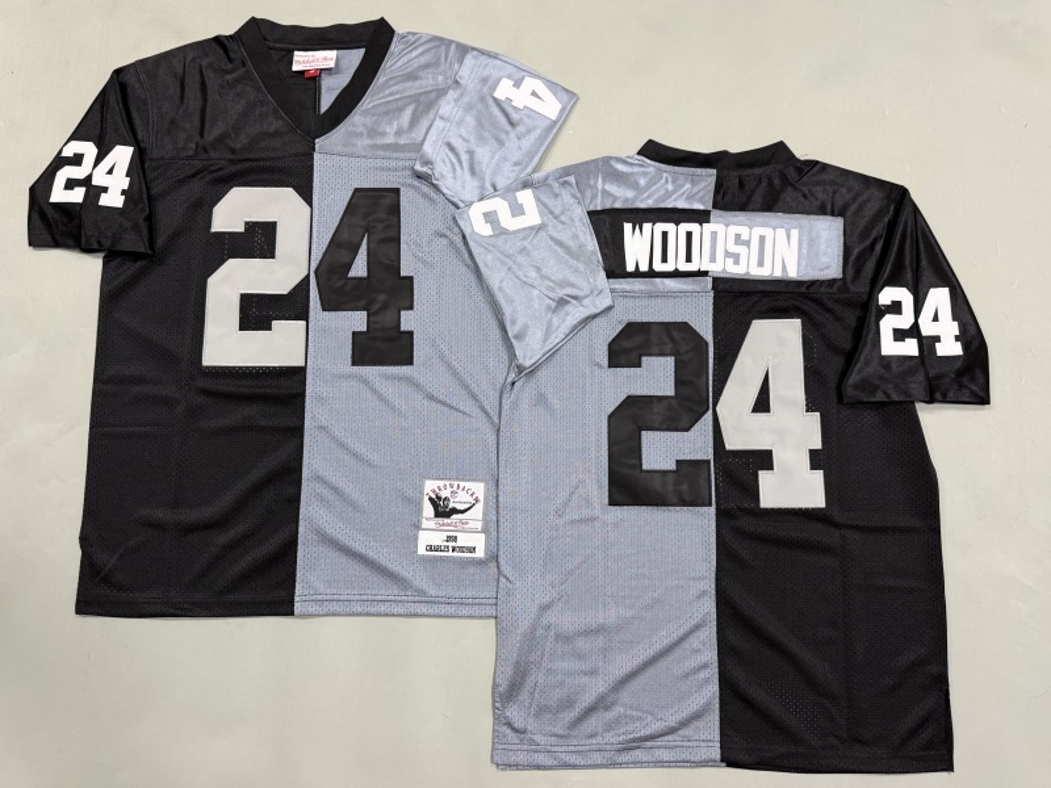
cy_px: 394
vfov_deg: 56.8
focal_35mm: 24
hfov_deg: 71.6
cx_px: 526
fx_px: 729
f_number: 1.78
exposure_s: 1/50
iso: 250
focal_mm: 6.76
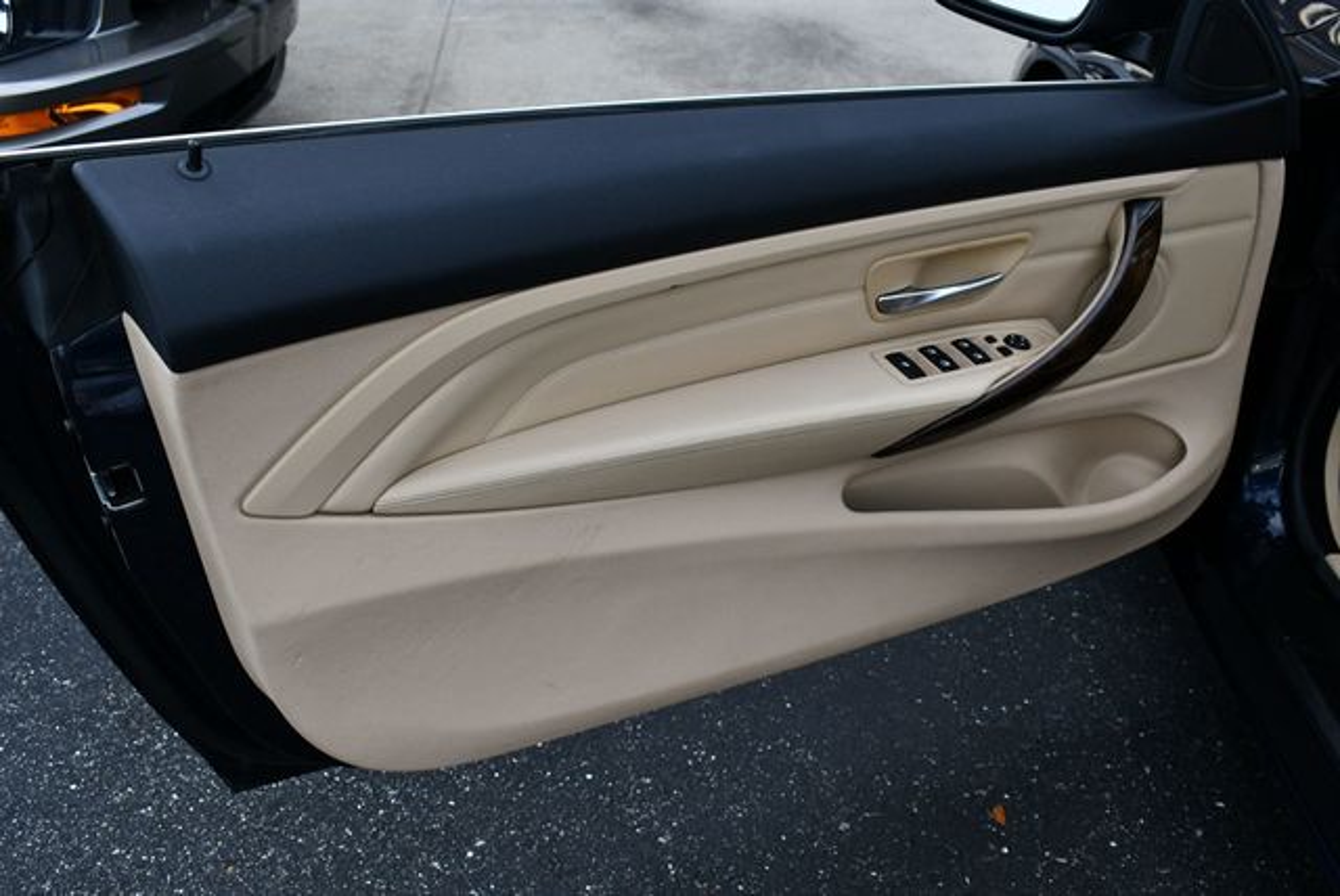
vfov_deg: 36.9
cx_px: 670
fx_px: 1341
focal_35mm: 36
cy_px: 448
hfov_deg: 53.1
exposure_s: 1/250
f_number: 5.6
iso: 200
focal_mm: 18
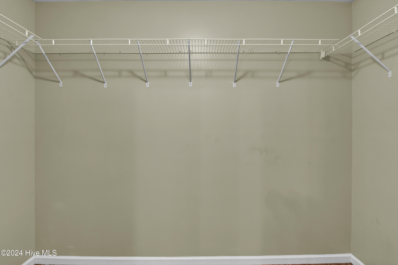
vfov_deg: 67.4
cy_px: 132
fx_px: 199
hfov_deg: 90.0
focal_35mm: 18
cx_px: 199
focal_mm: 12
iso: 200
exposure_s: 1/3.33
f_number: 8
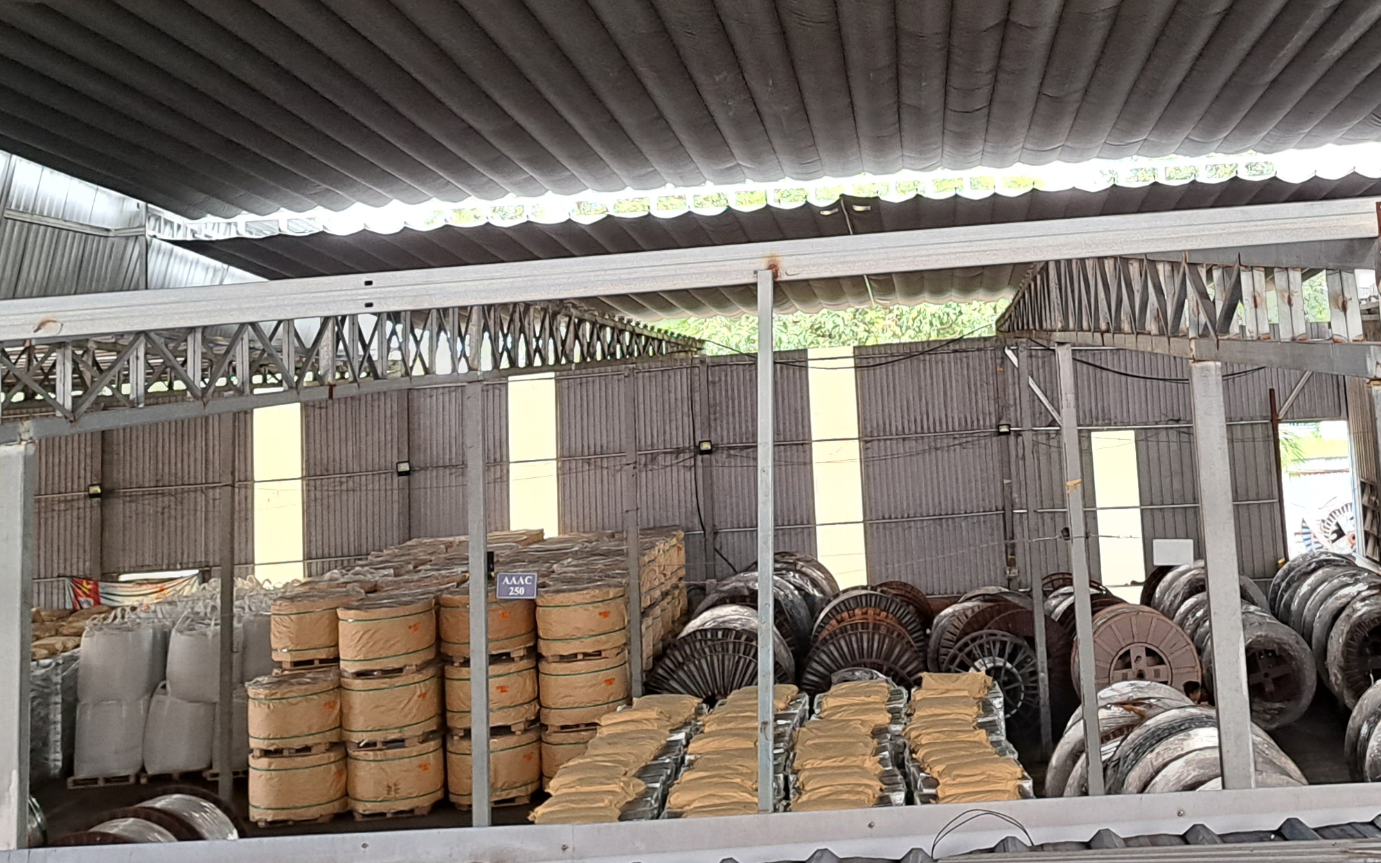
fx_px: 2220
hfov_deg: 34.2
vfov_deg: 21.2
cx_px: 926
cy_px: -19
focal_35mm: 59
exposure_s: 1/50
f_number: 1.8
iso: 160
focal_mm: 5.23
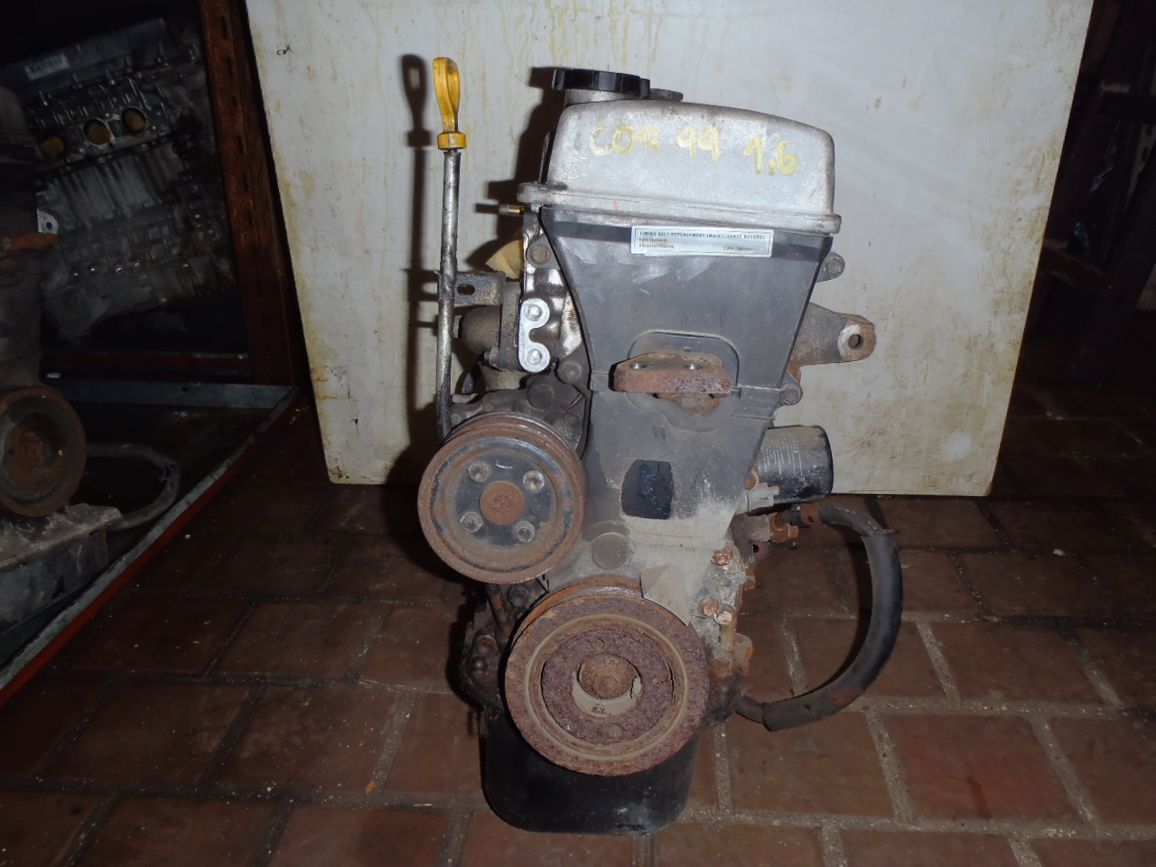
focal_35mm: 28
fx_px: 935
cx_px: 578
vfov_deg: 49.7
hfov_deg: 63.4
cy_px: 434
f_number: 3.9
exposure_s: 1/30
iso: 100
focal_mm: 5
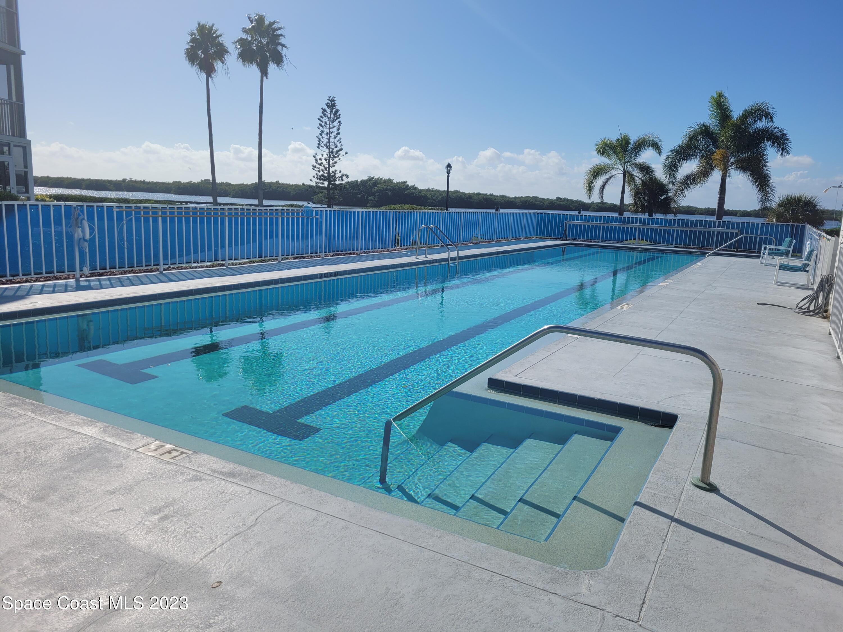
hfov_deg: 67.3
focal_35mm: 26
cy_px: 316
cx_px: 422
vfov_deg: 53.1
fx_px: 633
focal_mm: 5.4
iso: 40
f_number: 1.8
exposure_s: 1/5733
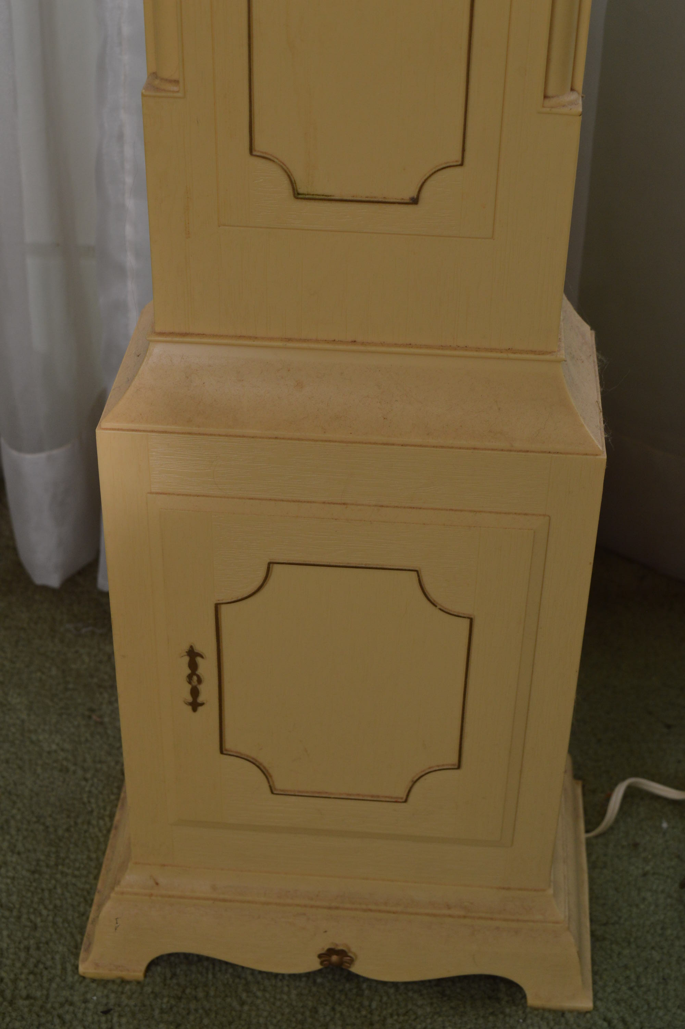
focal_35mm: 51
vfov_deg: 38.9
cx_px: 342
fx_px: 1458
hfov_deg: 26.4
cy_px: 514
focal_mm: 34
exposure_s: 1/125
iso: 400
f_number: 9
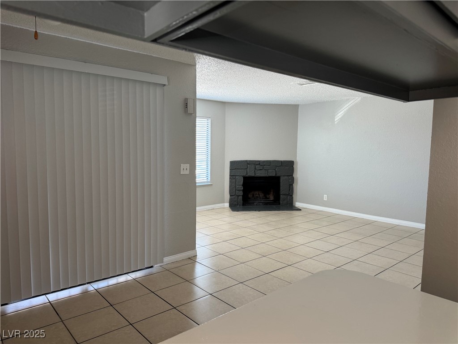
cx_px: 229
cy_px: 172
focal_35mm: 24
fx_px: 318
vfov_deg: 56.8
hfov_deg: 71.6
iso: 200
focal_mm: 6.76
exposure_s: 1/121
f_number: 1.78
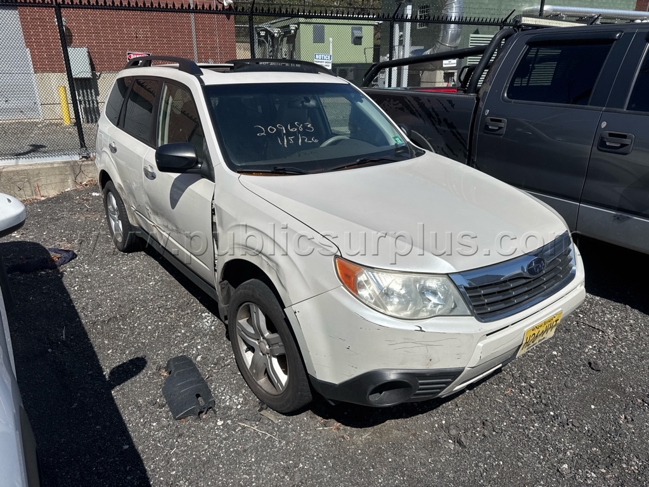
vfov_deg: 56.8
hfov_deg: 71.6
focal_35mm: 24
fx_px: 450
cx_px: 324
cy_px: 244
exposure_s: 1/9009
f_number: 1.78
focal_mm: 6.76
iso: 80
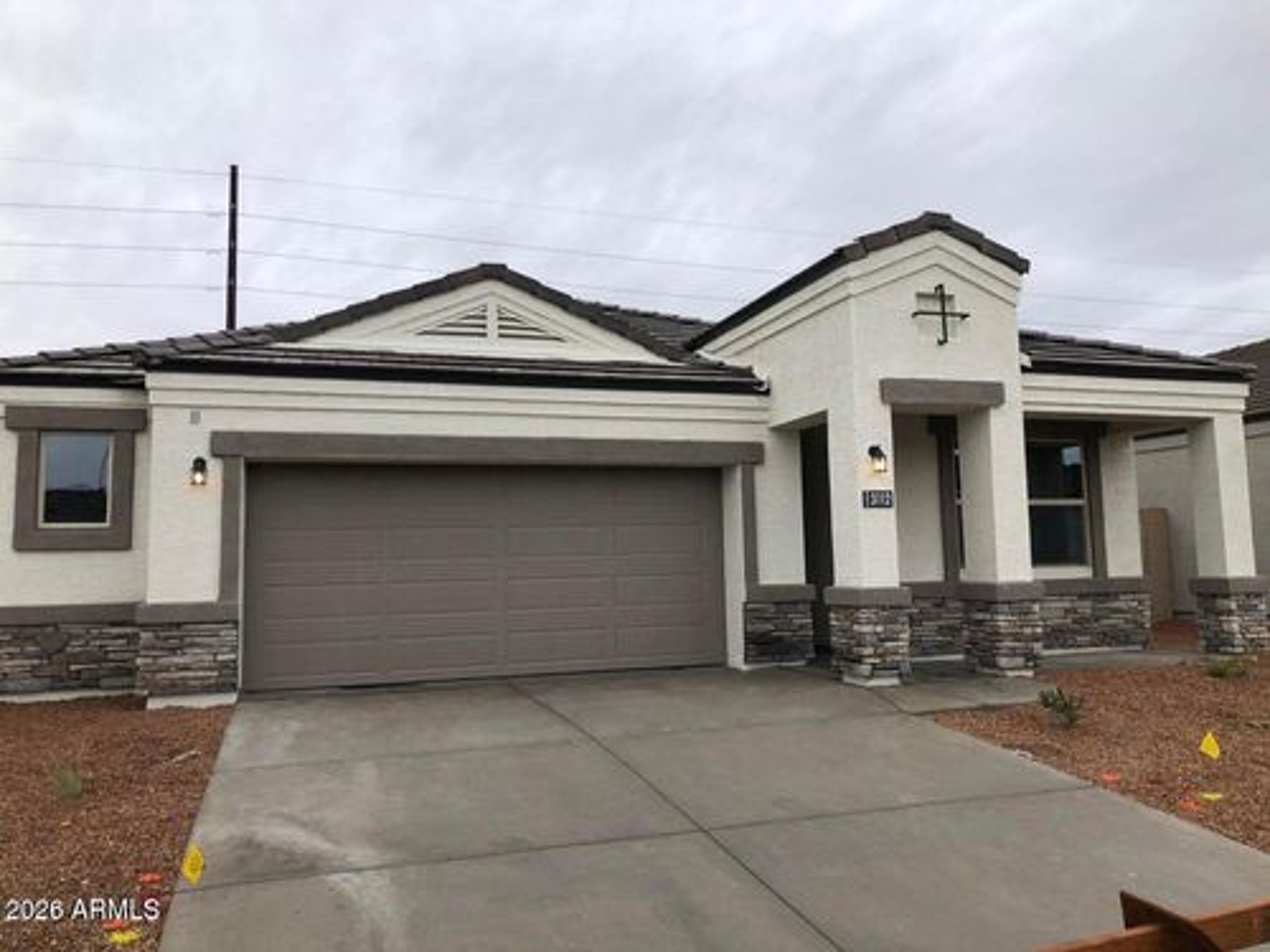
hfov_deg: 63.4
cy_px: 476
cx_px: 635
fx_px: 1027
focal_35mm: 28
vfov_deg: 49.7
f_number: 1.8
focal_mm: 4
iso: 20
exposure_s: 1/704
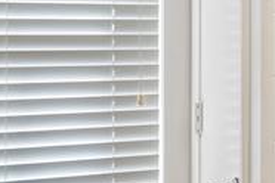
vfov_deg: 11.3
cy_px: 31
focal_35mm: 121
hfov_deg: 12.7
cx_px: 680
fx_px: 924
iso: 800
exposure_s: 1/15
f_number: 8
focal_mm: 22
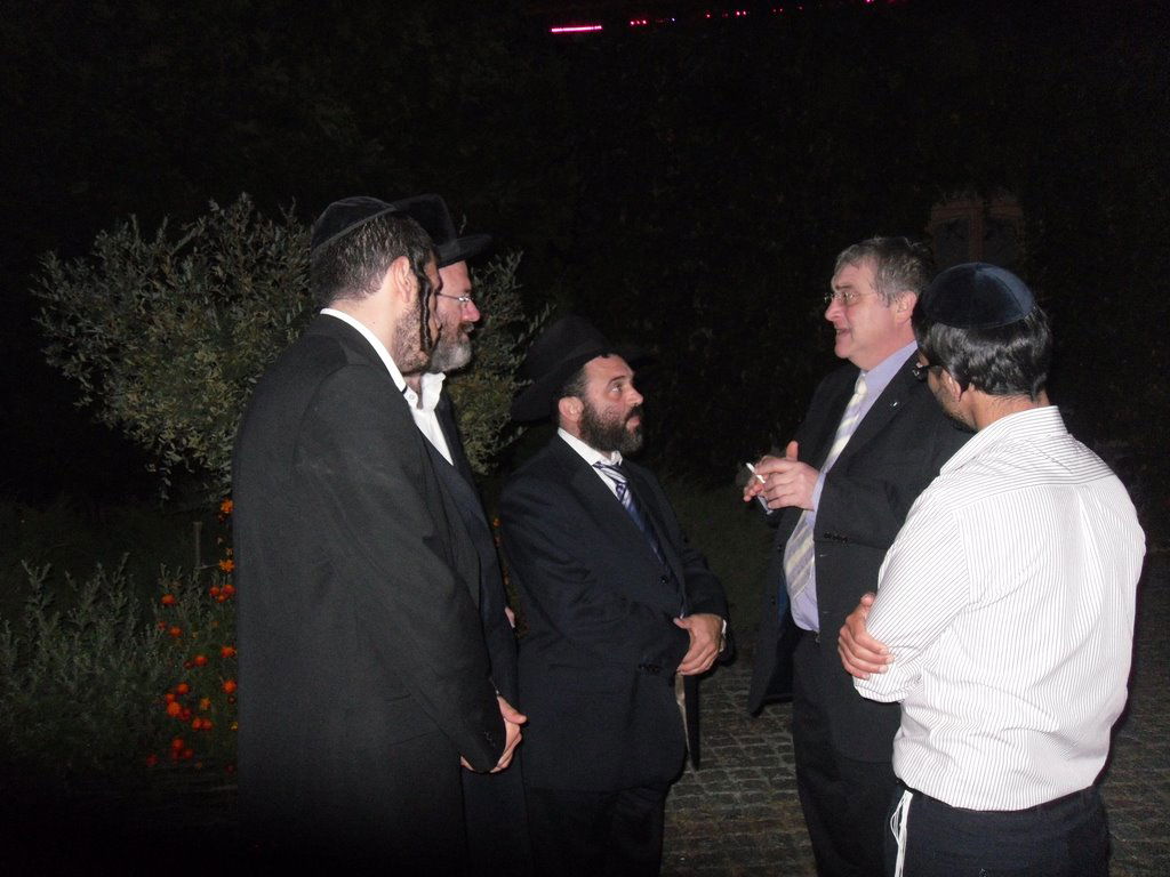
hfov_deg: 52.6
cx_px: 585
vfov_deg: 40.7
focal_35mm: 35
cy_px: 438
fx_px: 1183
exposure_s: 1/45
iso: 400
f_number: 3.5
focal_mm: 6.3
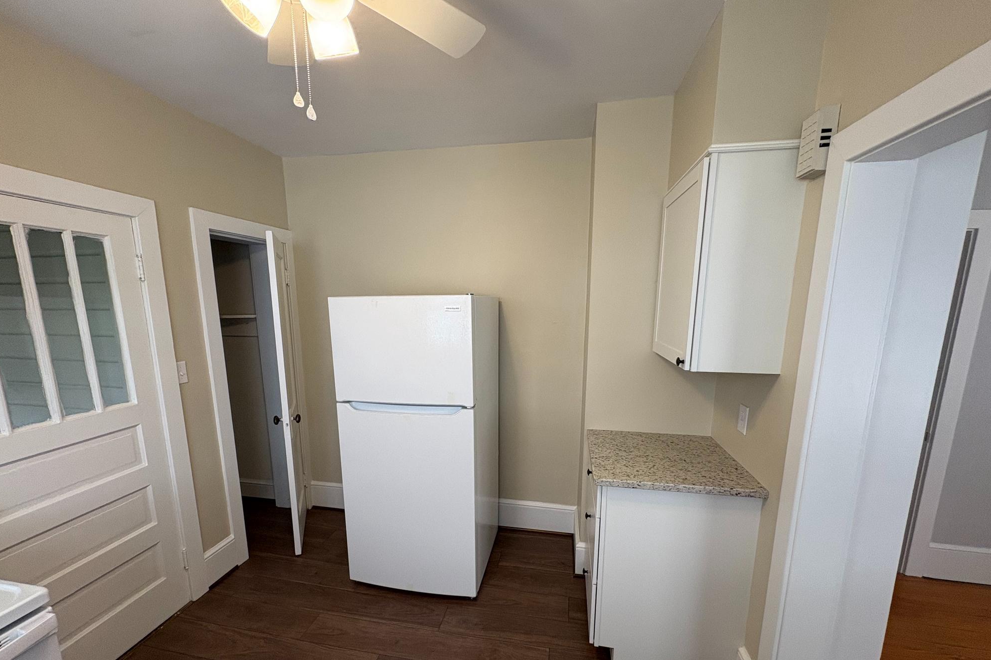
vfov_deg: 76.9
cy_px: 375
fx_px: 413
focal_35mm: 15
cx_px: 491
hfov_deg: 100.4
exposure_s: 1/120
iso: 200
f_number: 2.2
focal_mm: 2.22
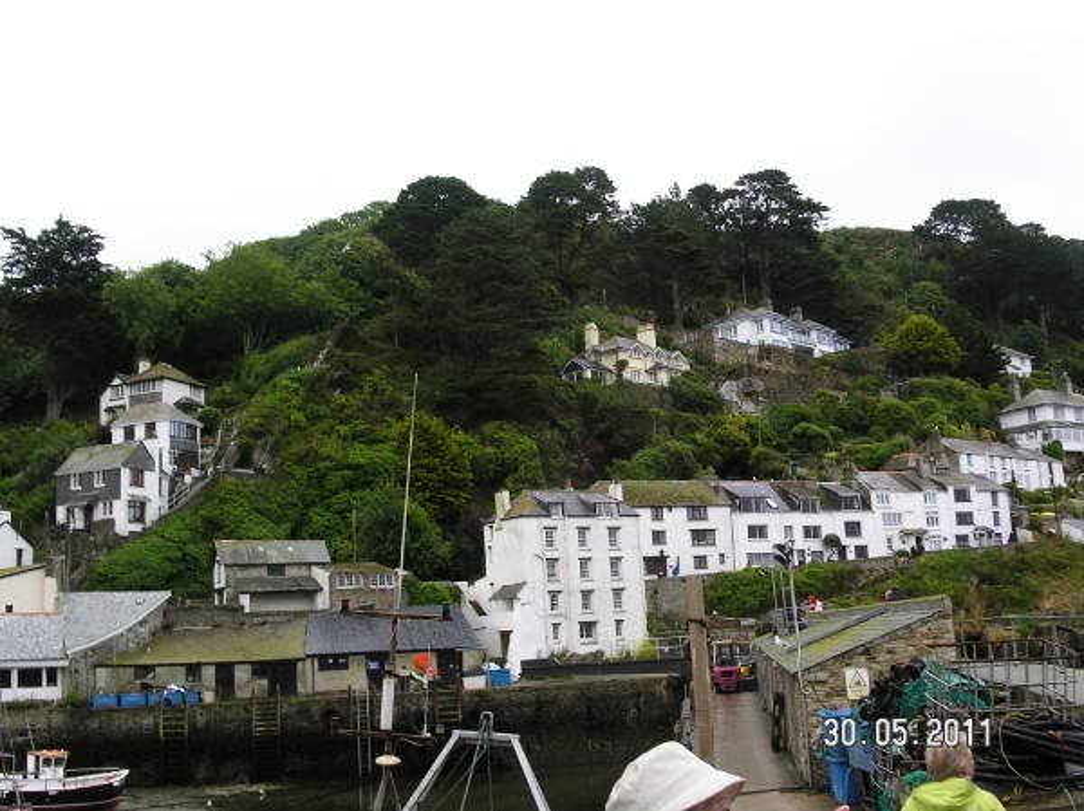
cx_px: 542
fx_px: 1189
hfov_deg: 49.0
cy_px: 406
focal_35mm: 38
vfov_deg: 37.7
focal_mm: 7.8
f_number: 5.6
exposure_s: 1/180
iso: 100
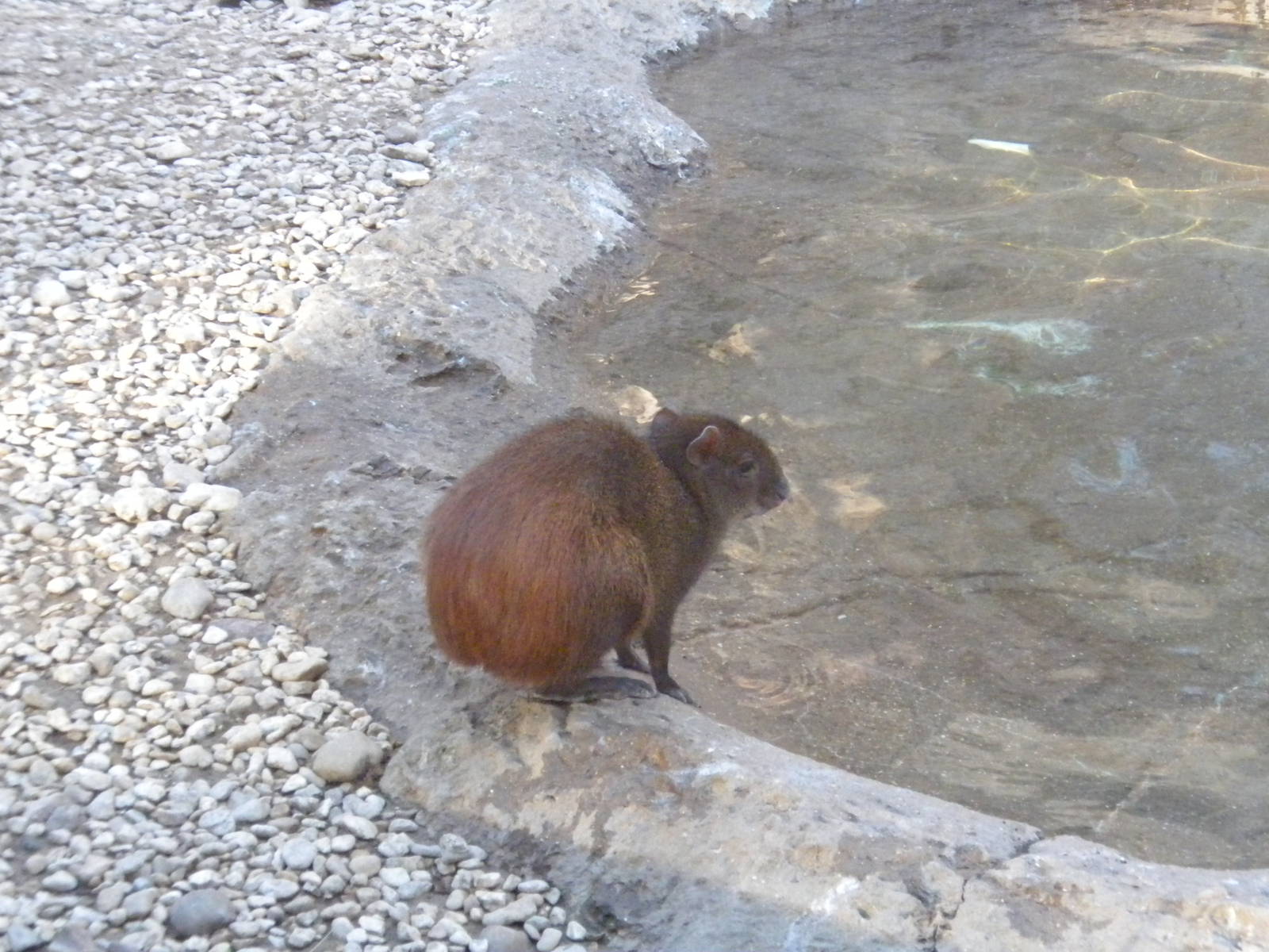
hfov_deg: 23.0
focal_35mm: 85
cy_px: 476
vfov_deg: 17.4
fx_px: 3116
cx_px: 634
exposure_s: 1/128
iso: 800
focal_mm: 15
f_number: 5.1
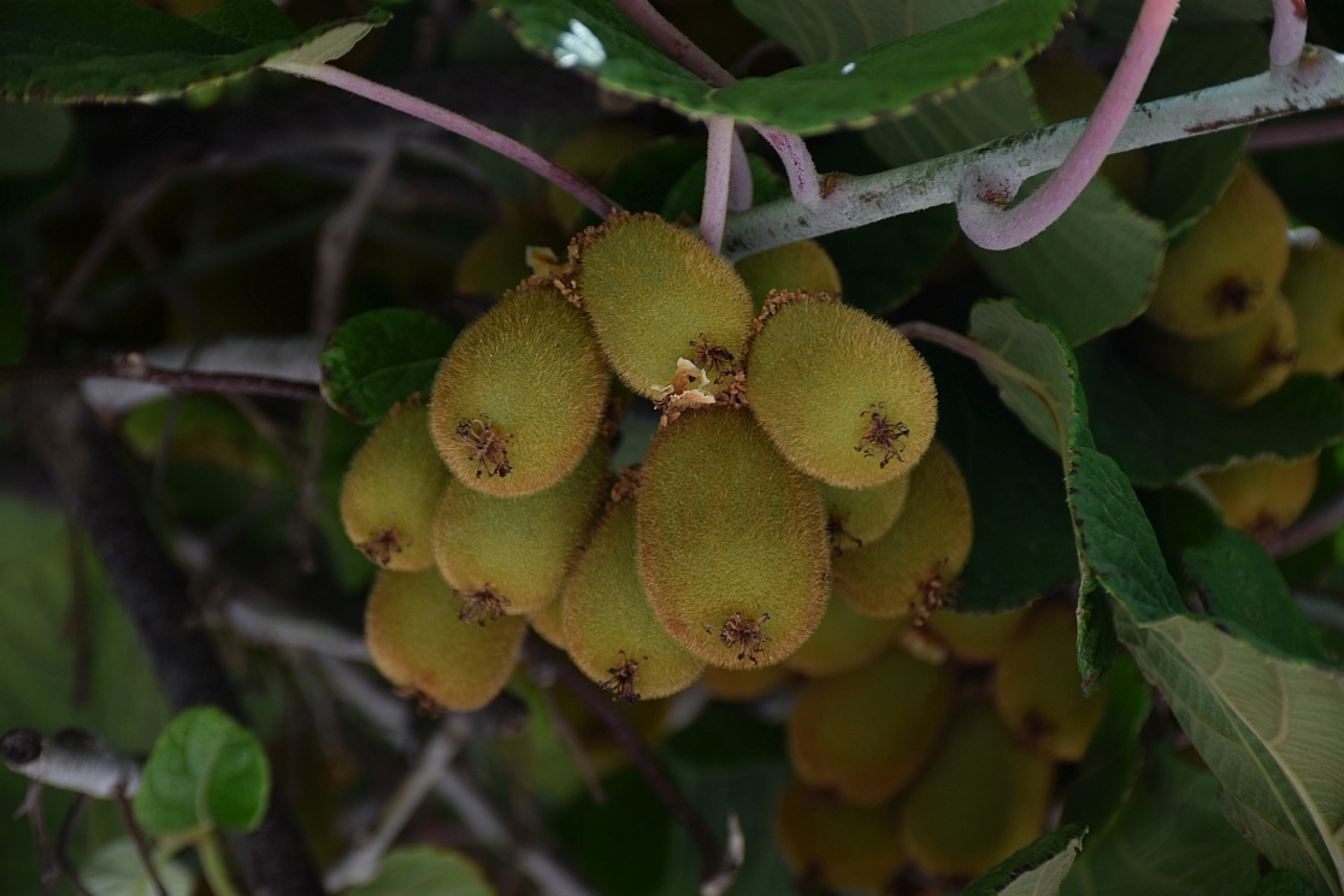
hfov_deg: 14.3
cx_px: 673
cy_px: 446
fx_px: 5357
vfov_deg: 9.6
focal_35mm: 144
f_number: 5.3
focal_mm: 95
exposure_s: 1/60
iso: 125
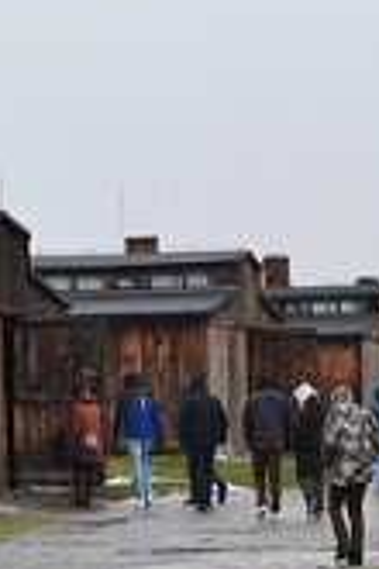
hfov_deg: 5.1
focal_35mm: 268
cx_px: 265
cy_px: 697
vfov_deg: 7.6
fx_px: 4232
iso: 400
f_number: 8
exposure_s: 1/60
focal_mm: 40
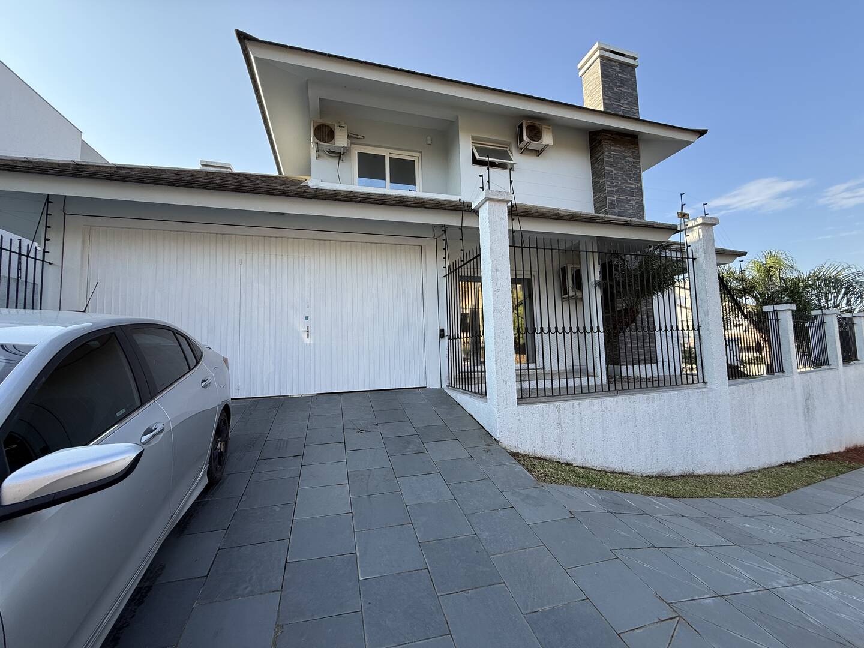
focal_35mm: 14
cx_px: 432
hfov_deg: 102.1
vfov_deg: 85.7
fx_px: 349
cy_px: 324
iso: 50
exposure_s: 1/408
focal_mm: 2.22
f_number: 2.2
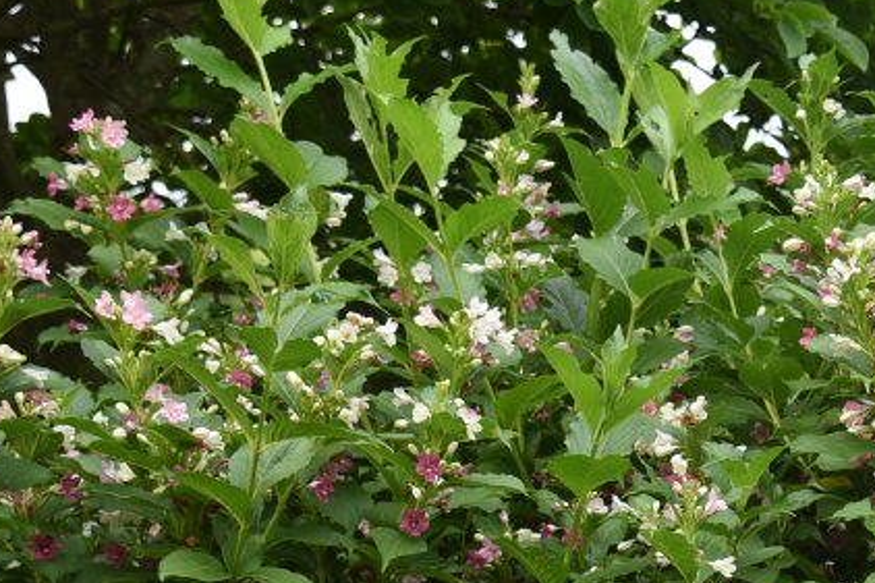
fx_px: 3134
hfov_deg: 15.5
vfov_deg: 10.3
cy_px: 815
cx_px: 964
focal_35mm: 129
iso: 400
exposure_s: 1/320
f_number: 4.5
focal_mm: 34
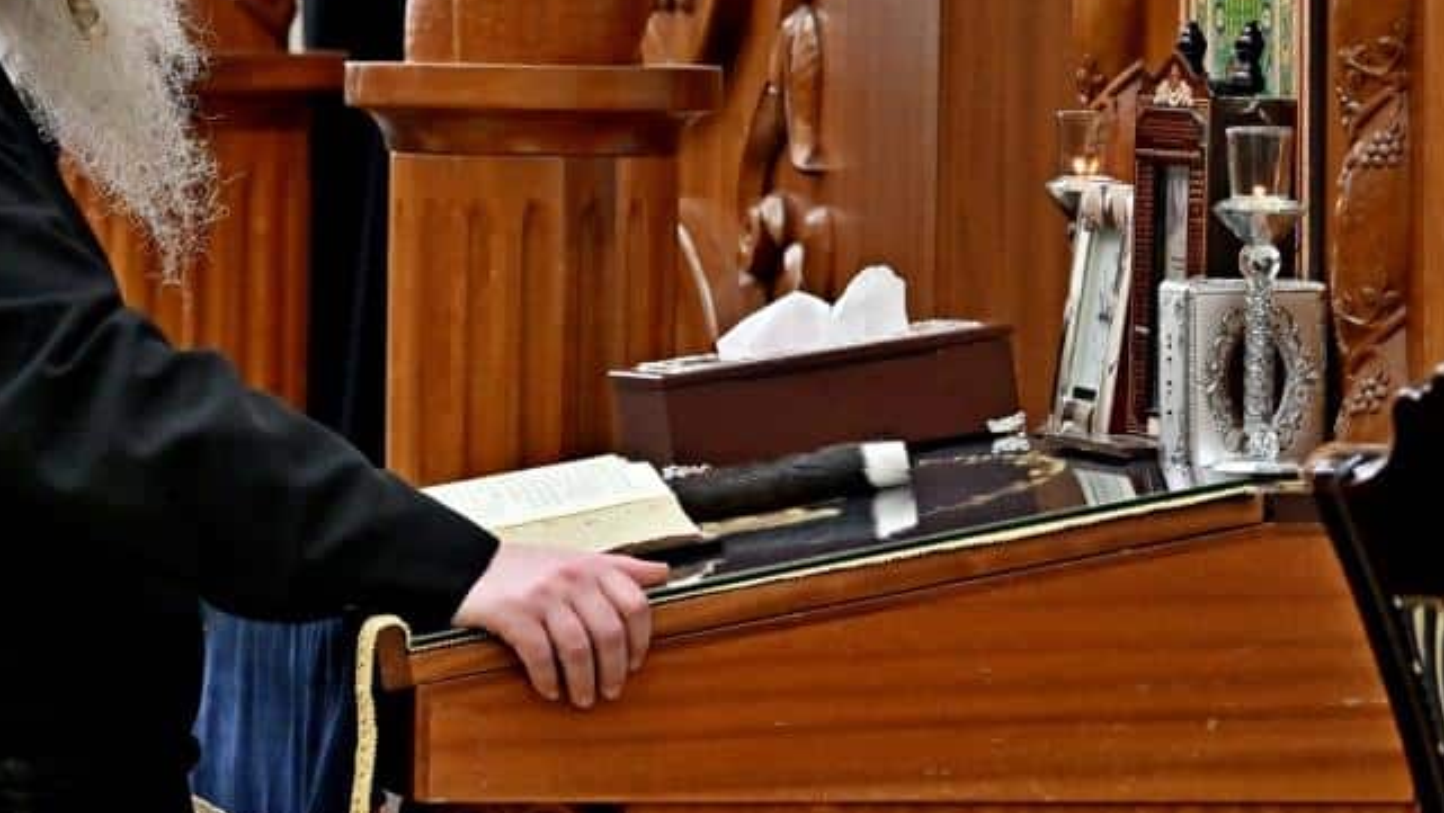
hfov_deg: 7.2
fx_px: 11528
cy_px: 83
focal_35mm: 301
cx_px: 342
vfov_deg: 4.0
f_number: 4.5
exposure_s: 1/320
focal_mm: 120
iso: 1000
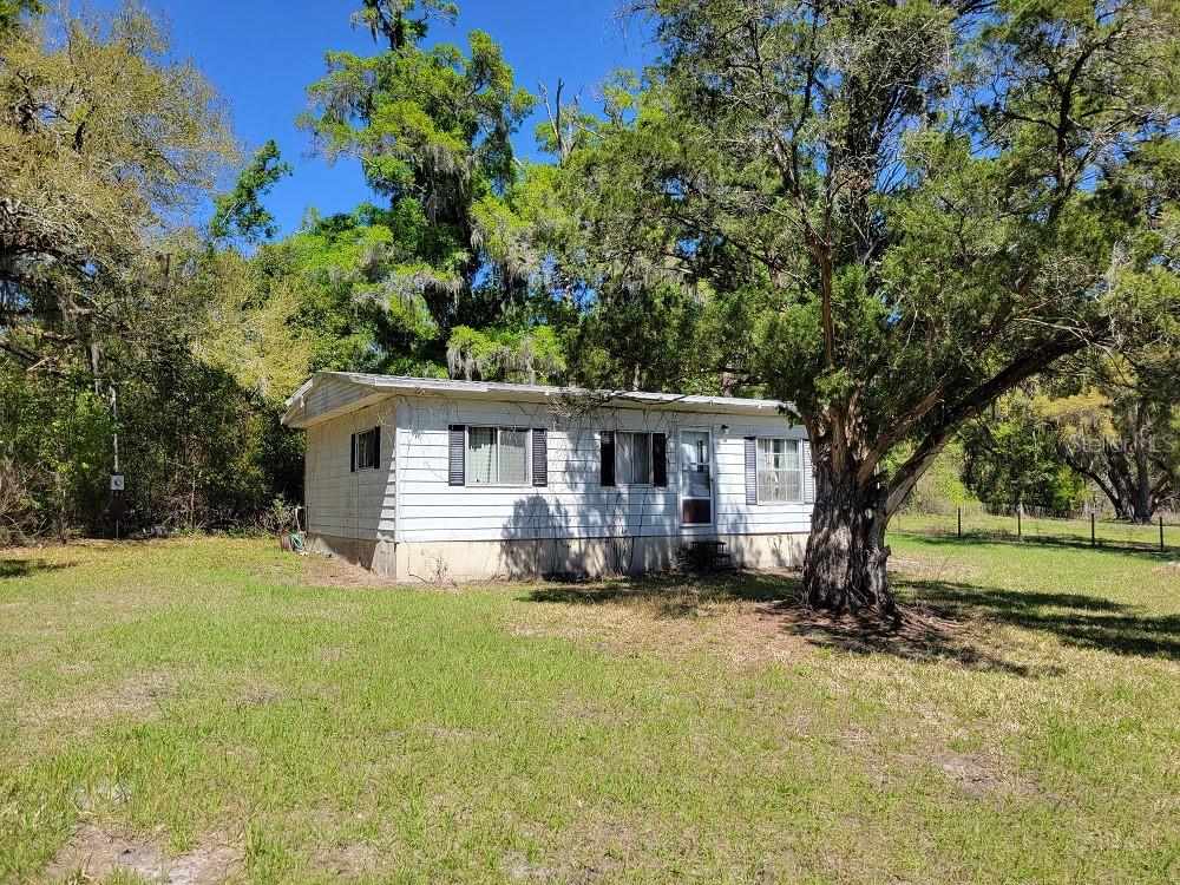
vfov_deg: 53.1
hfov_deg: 67.3
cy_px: 442
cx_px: 590
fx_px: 886
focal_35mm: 26
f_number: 1.8
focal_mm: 5.4
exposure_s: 1/1445
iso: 40
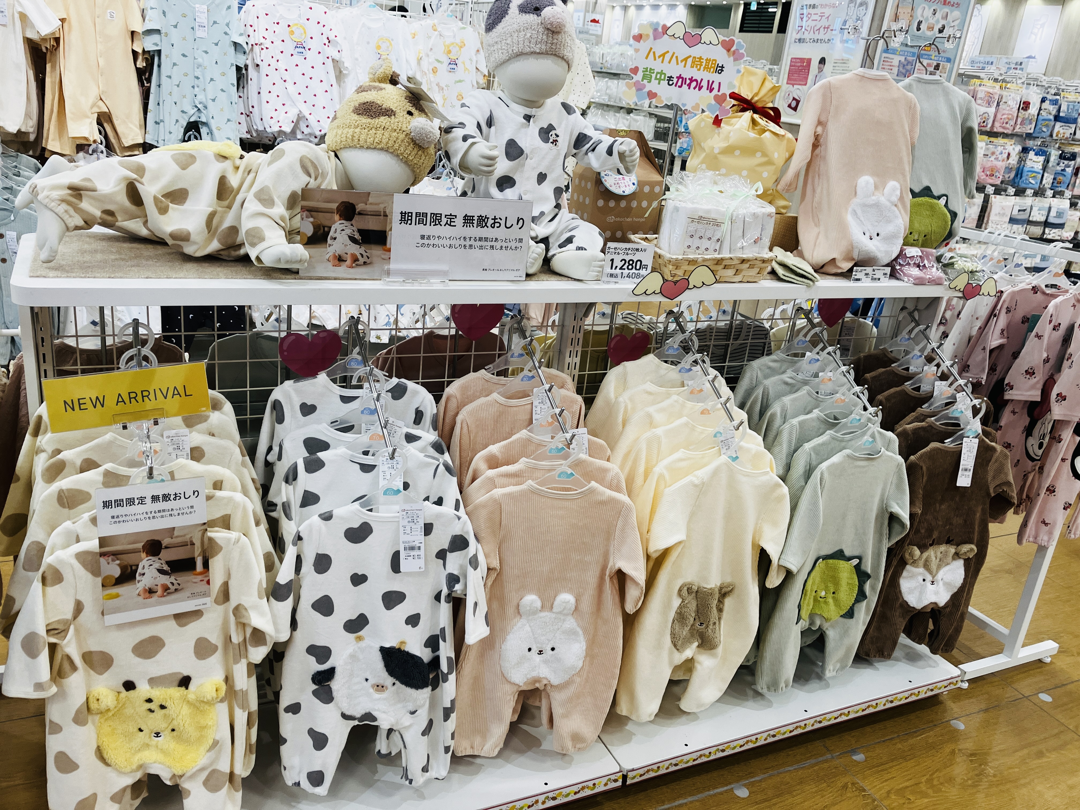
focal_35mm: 28
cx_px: 540
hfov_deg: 63.4
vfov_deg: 49.7
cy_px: 405
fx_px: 874
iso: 64
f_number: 1.8
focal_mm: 3.99
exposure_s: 1/120
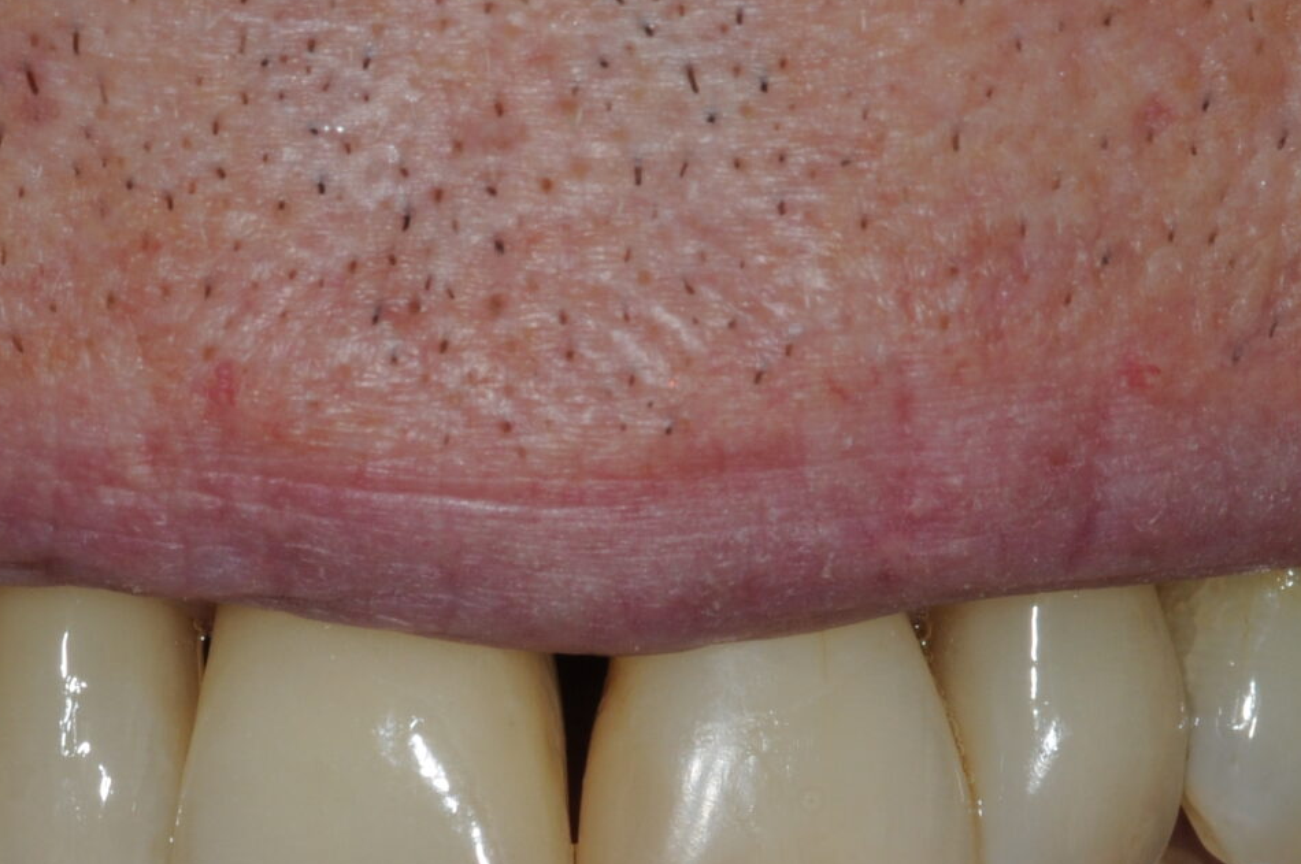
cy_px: 895
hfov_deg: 4.9
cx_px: 416
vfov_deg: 3.2
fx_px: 15317
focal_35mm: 424
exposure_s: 1/60
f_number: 14
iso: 200
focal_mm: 105
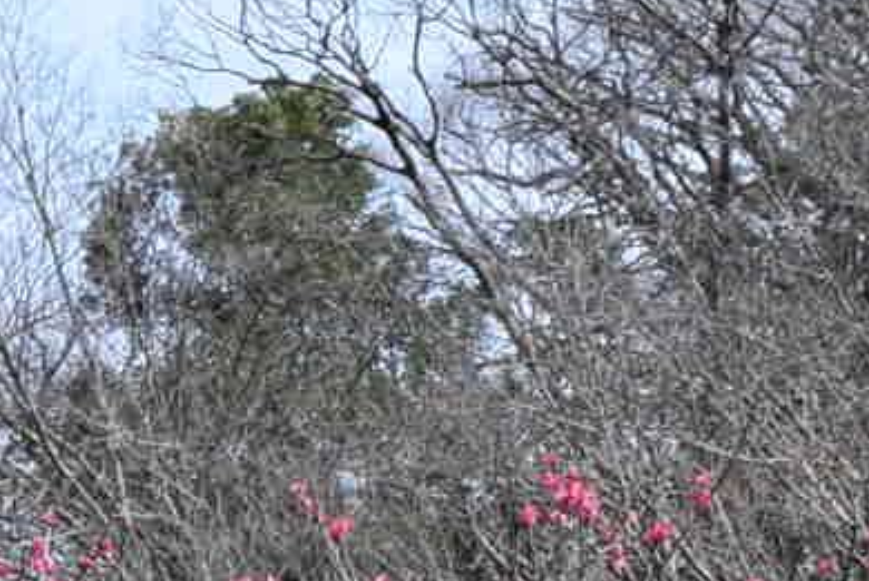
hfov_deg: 8.0
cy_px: 2028
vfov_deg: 5.0
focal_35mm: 253
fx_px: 6114
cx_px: -198
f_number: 8
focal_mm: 22
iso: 200
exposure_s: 1/320
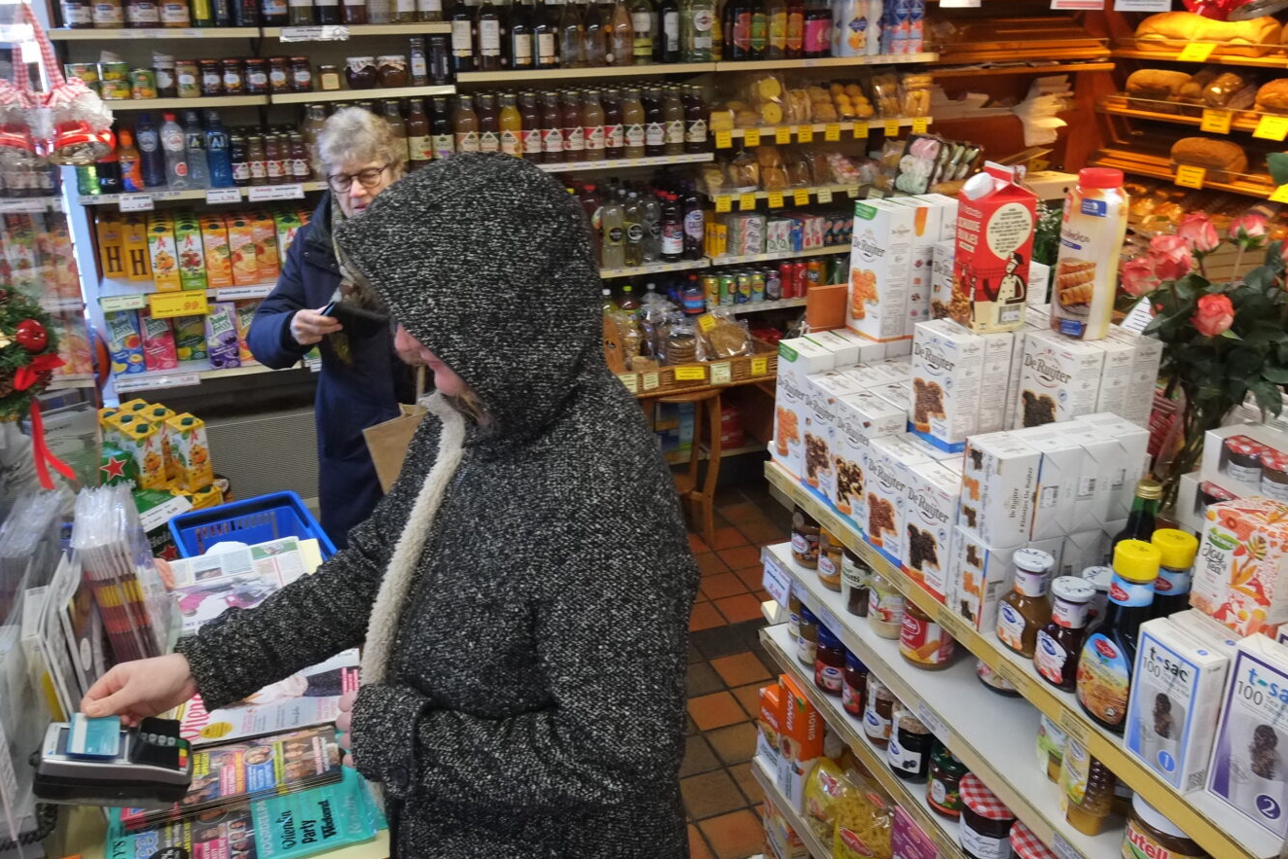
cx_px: 605
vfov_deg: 45.0
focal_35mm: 29
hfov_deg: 63.6
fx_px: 1038
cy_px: 425
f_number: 5.6
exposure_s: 1/60
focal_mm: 10
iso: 2000
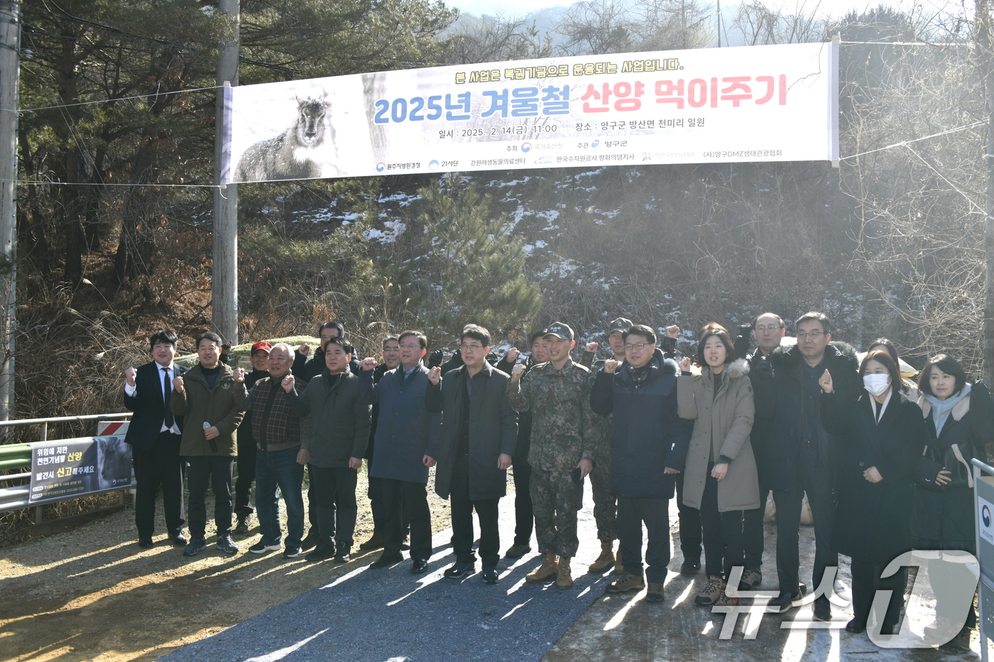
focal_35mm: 28
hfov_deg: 65.5
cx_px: 497
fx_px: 773
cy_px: 331
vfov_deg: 46.4
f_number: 8
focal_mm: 28
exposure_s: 1/800
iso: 500
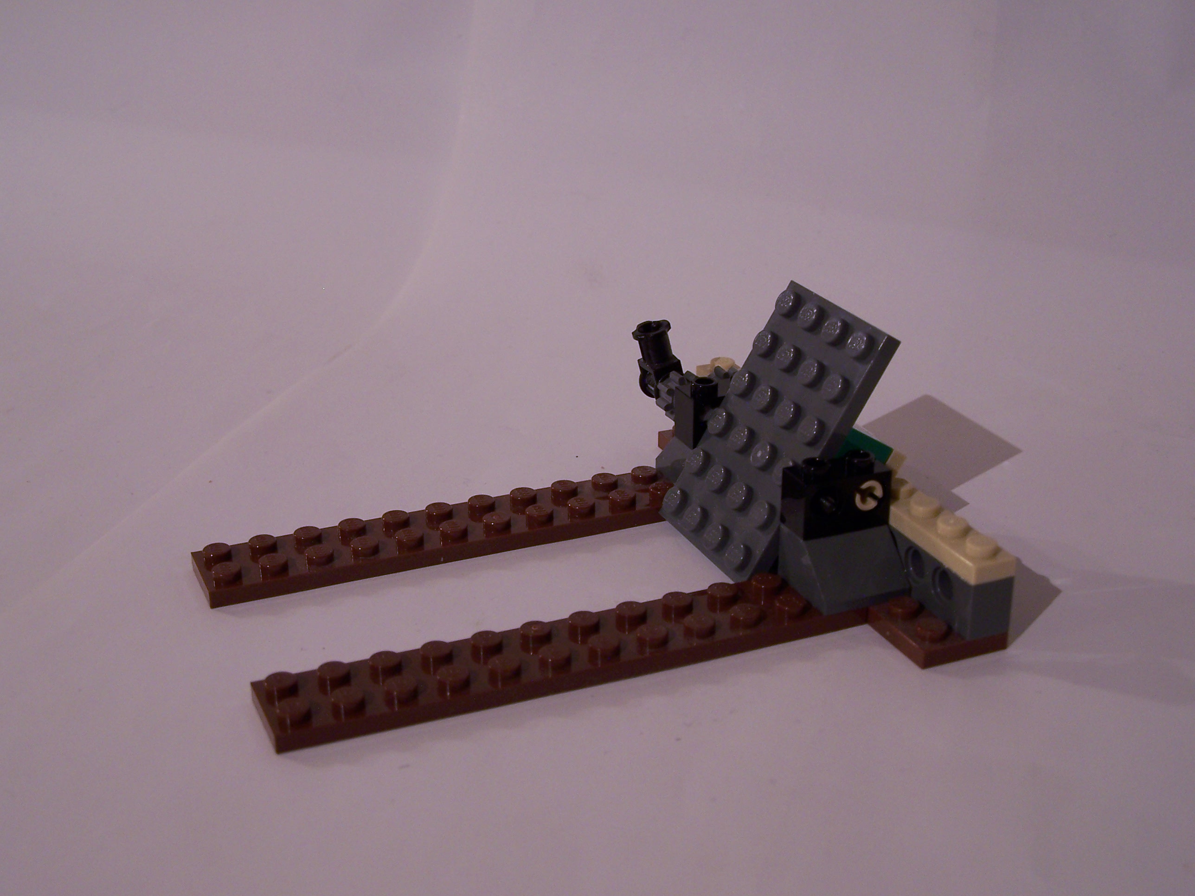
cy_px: 448
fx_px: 1761
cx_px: 598
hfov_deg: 37.5
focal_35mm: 51
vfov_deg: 28.6
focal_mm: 8.5
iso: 80
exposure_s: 1/4
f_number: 3
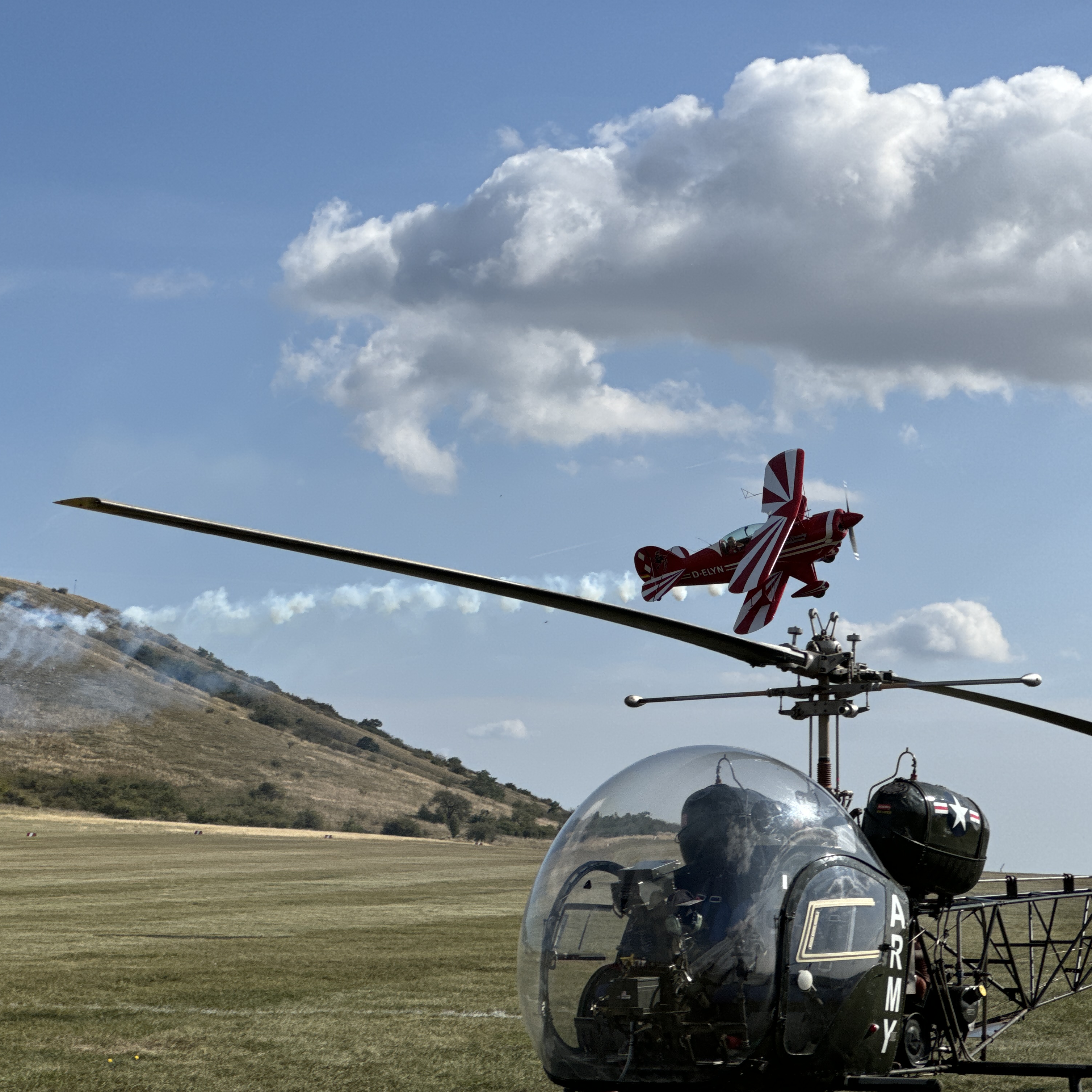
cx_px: 511
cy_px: 546
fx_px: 3248
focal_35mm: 91
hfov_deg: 19.1
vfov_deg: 19.1
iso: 25
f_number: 2.8
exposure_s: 1/1325
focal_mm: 9
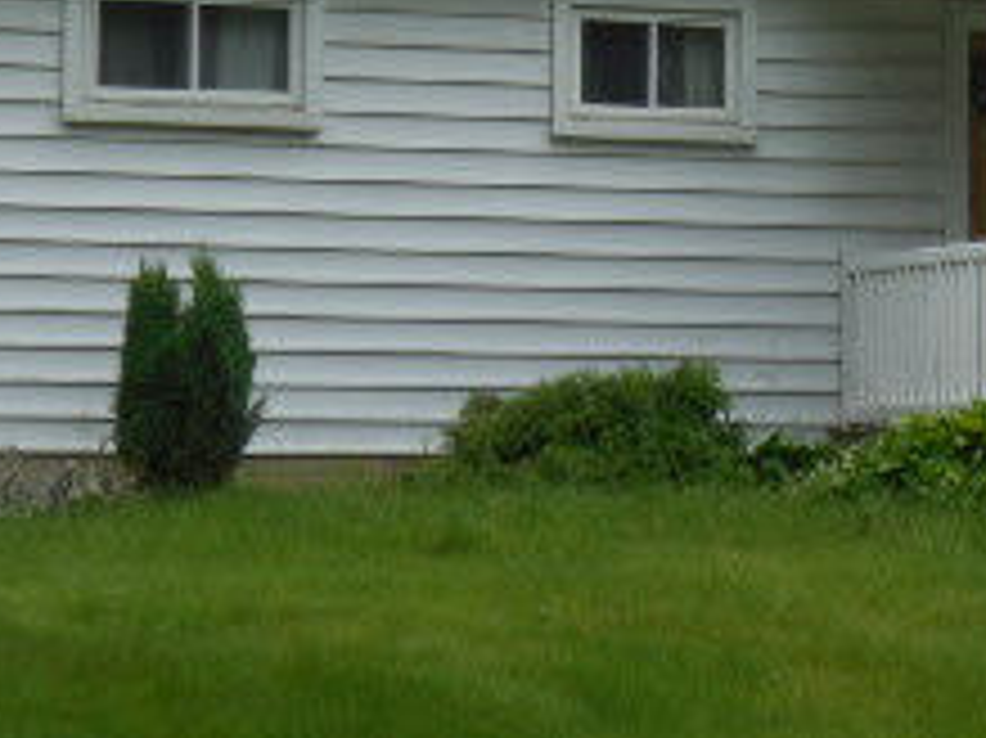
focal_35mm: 164
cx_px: 828
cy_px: -22
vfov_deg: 9.0
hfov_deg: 12.0
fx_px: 4669
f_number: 5.2
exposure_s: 1/640
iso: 125
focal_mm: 10
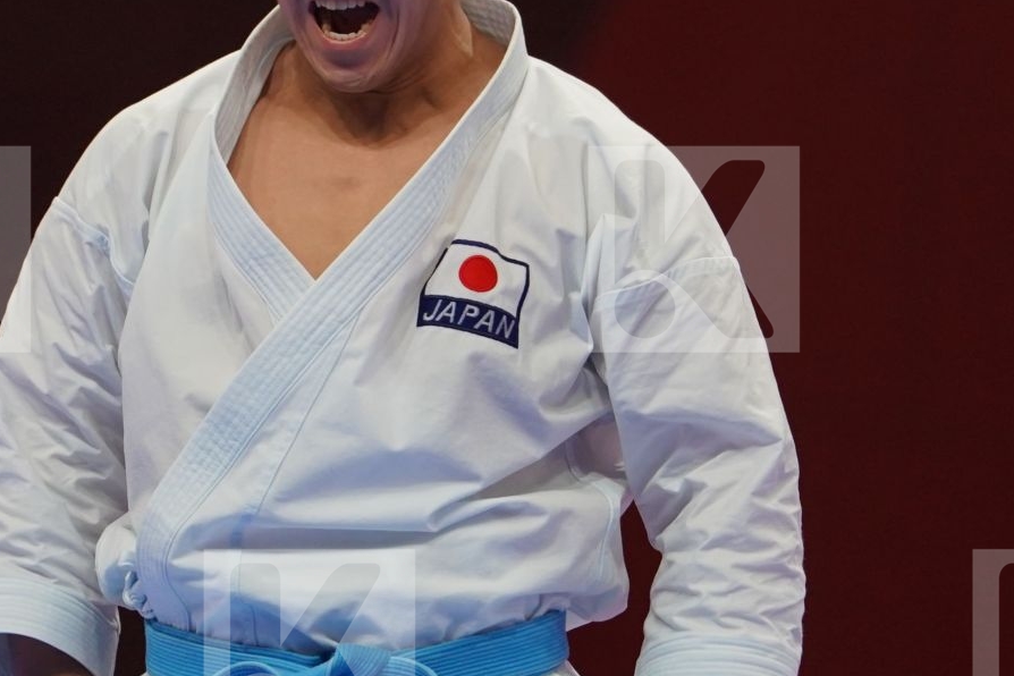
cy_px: 250
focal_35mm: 846
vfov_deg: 1.6
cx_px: 310
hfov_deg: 2.4
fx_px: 23827
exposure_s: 1/500
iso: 1000
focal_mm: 280
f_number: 4
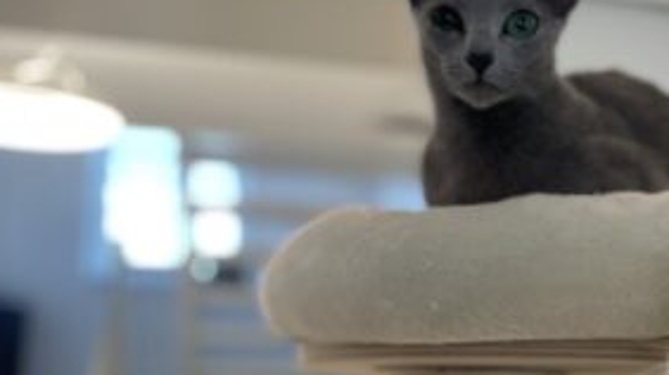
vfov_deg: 19.7
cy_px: 382
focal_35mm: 59
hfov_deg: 34.2
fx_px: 1046
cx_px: 549
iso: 125
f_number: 1.6
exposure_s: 1/59
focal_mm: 4.2
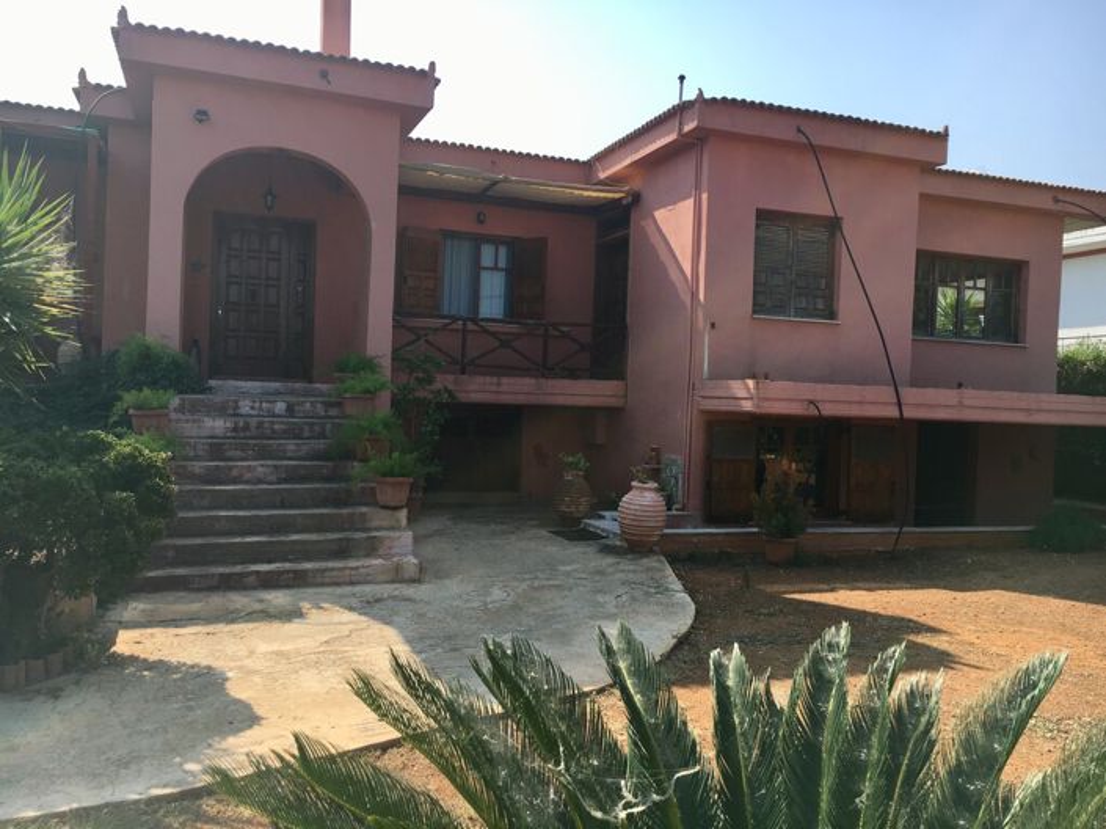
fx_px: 926
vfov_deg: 48.2
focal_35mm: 29
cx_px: 553
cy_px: 414
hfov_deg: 61.7
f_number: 2.2
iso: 25
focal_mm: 4.15
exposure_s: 1/1115
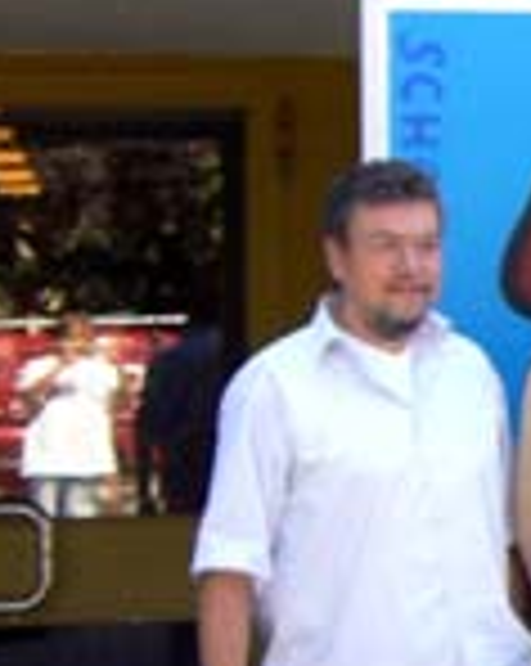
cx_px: 922
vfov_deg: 13.9
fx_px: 2717
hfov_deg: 10.6
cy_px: 511
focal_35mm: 138
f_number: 2.7
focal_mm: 6.2
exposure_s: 1/160
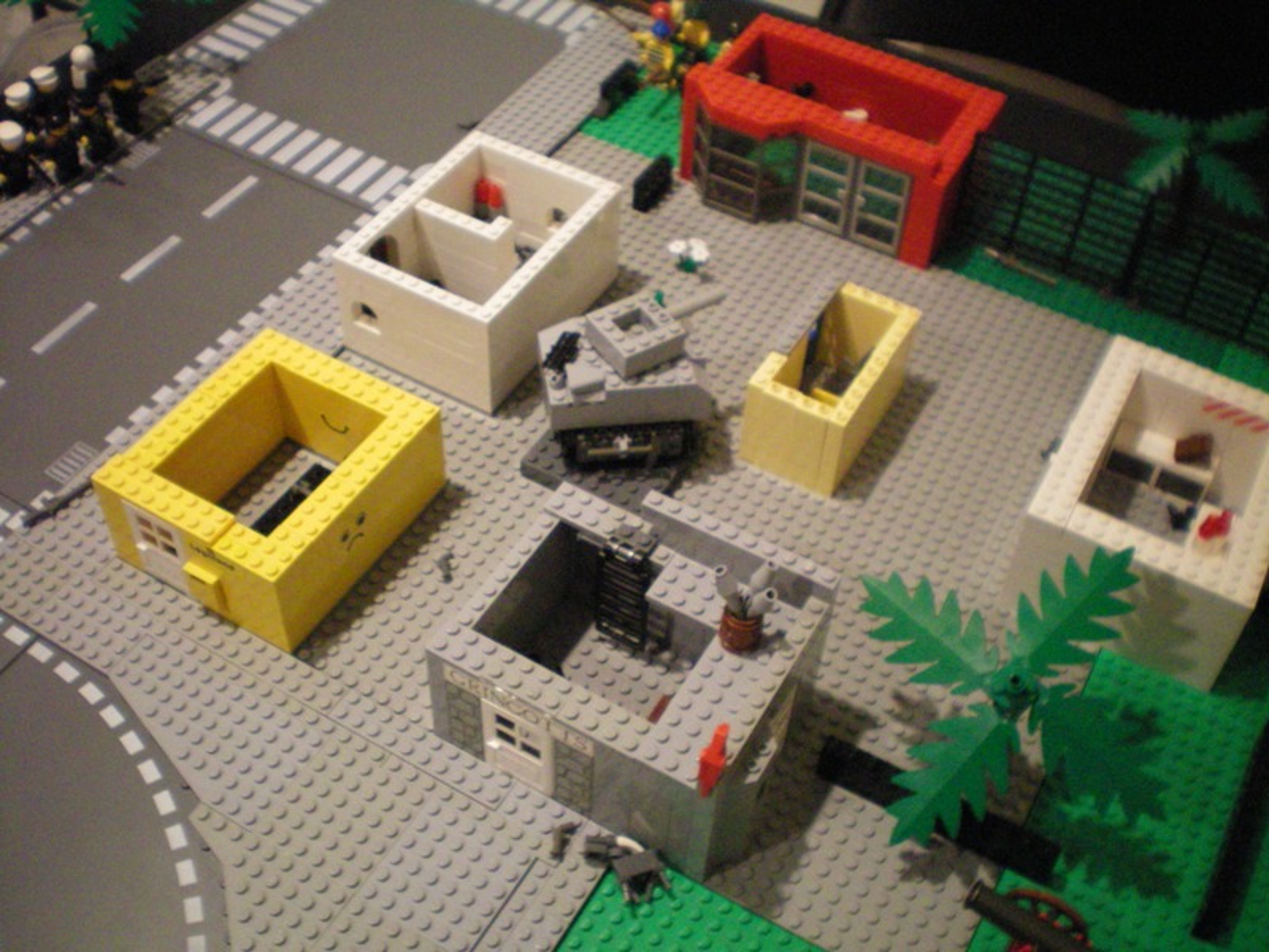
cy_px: 476
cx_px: 634
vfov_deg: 37.7
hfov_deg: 49.0
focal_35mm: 38
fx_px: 1393
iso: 400
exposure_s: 1/20
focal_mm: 6.3
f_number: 3.1
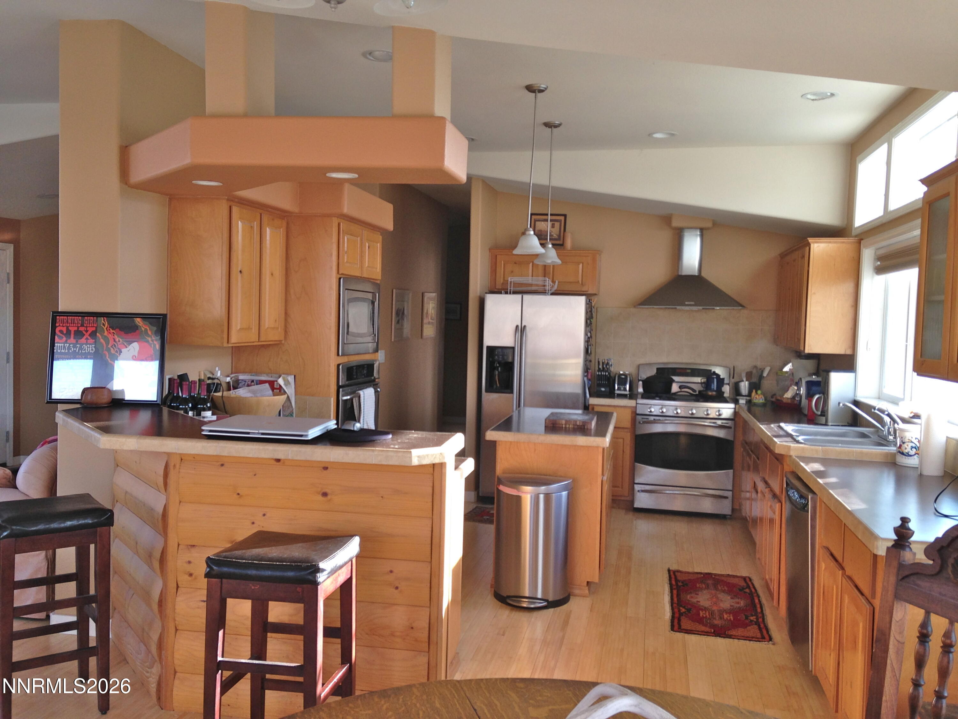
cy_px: 360
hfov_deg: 55.4
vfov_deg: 42.9
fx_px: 913
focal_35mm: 33
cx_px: 479
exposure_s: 1/60
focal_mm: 4.12
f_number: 2.4
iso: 50
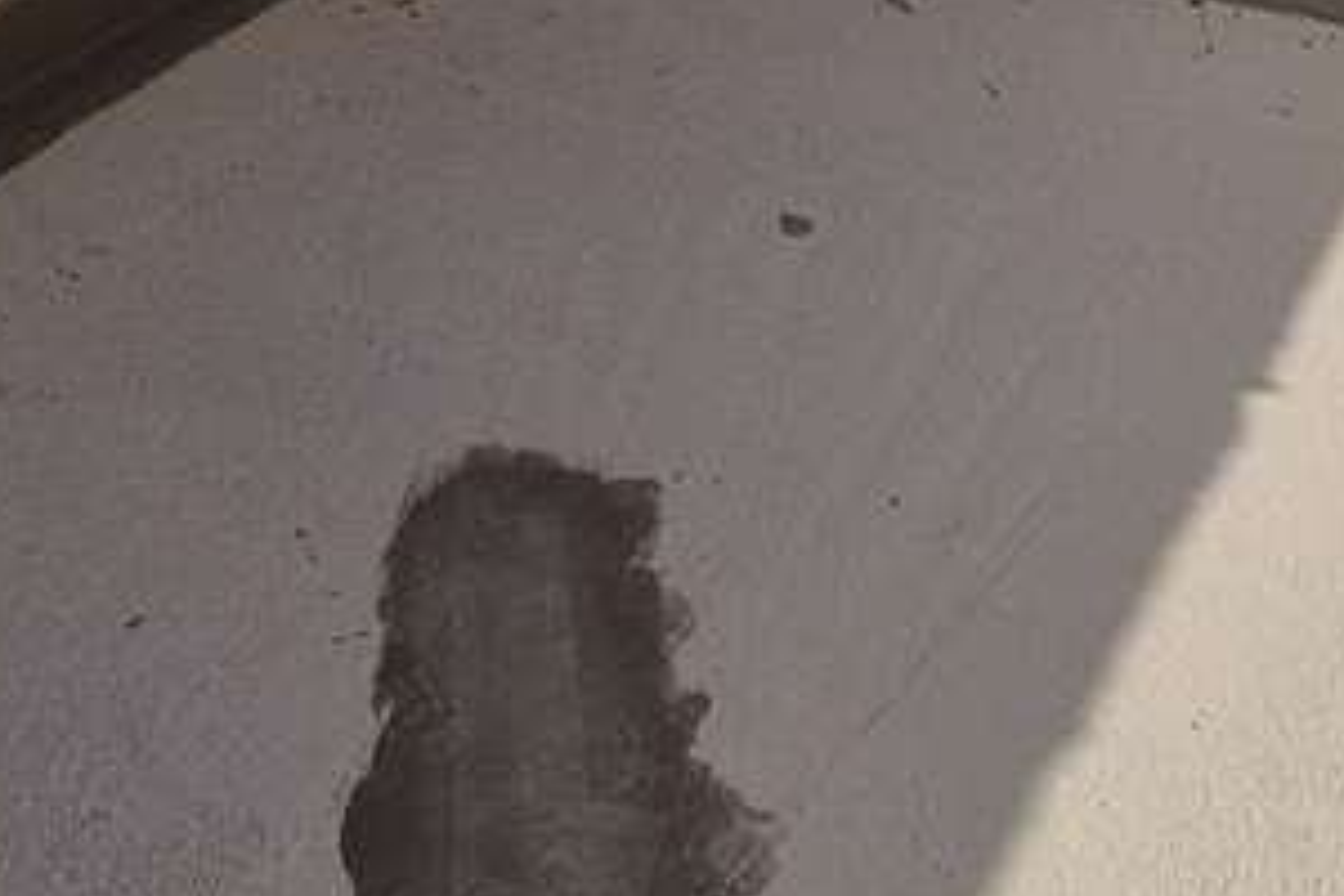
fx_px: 2016
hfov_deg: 36.5
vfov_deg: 19.0
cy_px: -726
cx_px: 905
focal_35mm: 54
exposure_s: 1/3728
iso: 50
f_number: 2.2
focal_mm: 2.2
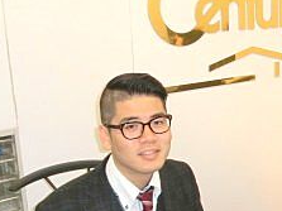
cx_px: 272
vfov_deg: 21.2
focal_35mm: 69
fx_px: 562
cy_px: 135
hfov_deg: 26.9
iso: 250
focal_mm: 4.24
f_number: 3
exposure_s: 1/125
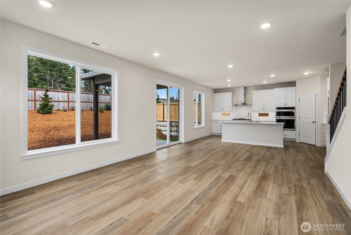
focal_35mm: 15
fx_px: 146
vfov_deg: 77.4
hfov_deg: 100.4
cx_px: 176
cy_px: 118
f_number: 7.1
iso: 80
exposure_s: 1/80
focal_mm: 15
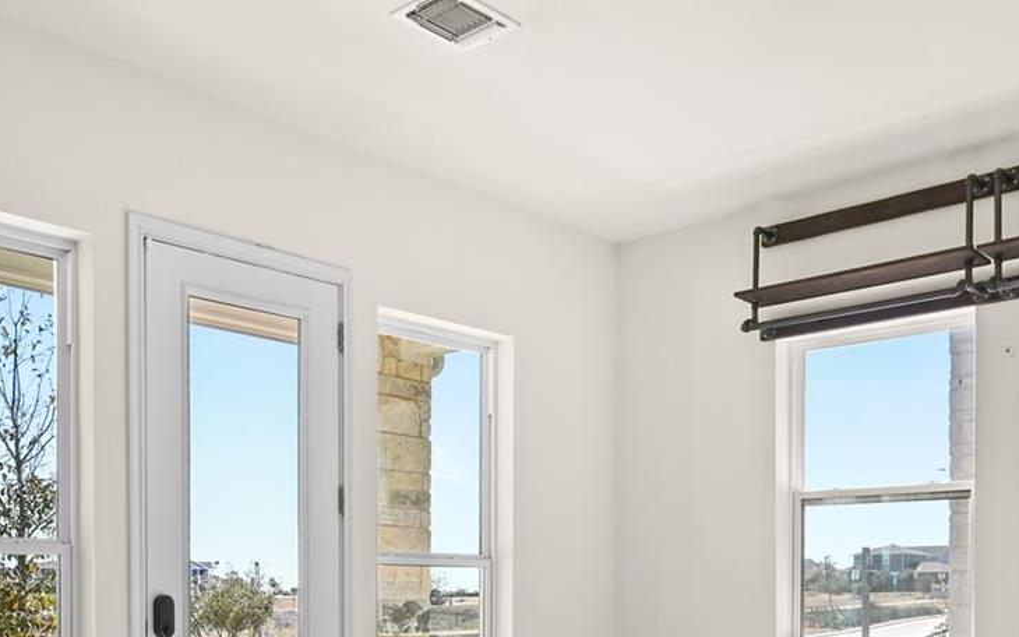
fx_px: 1111
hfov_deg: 48.9
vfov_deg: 30.3
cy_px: 594
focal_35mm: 40
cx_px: 398
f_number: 14
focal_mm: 14
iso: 200
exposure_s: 1/20
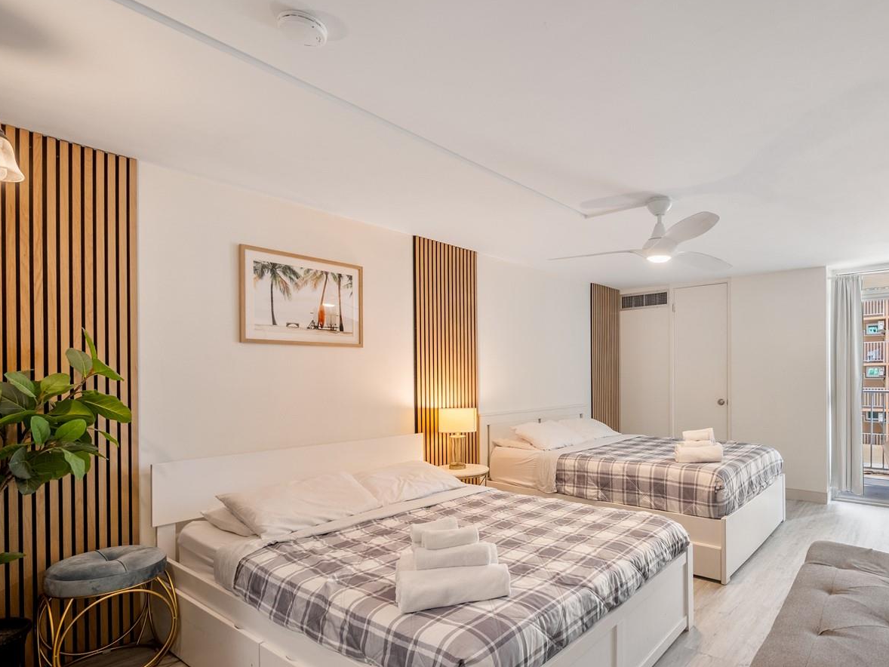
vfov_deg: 68.3
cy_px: 384
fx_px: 488
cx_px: 557
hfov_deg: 83.0
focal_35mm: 19
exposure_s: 1/500
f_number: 4
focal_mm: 7
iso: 640
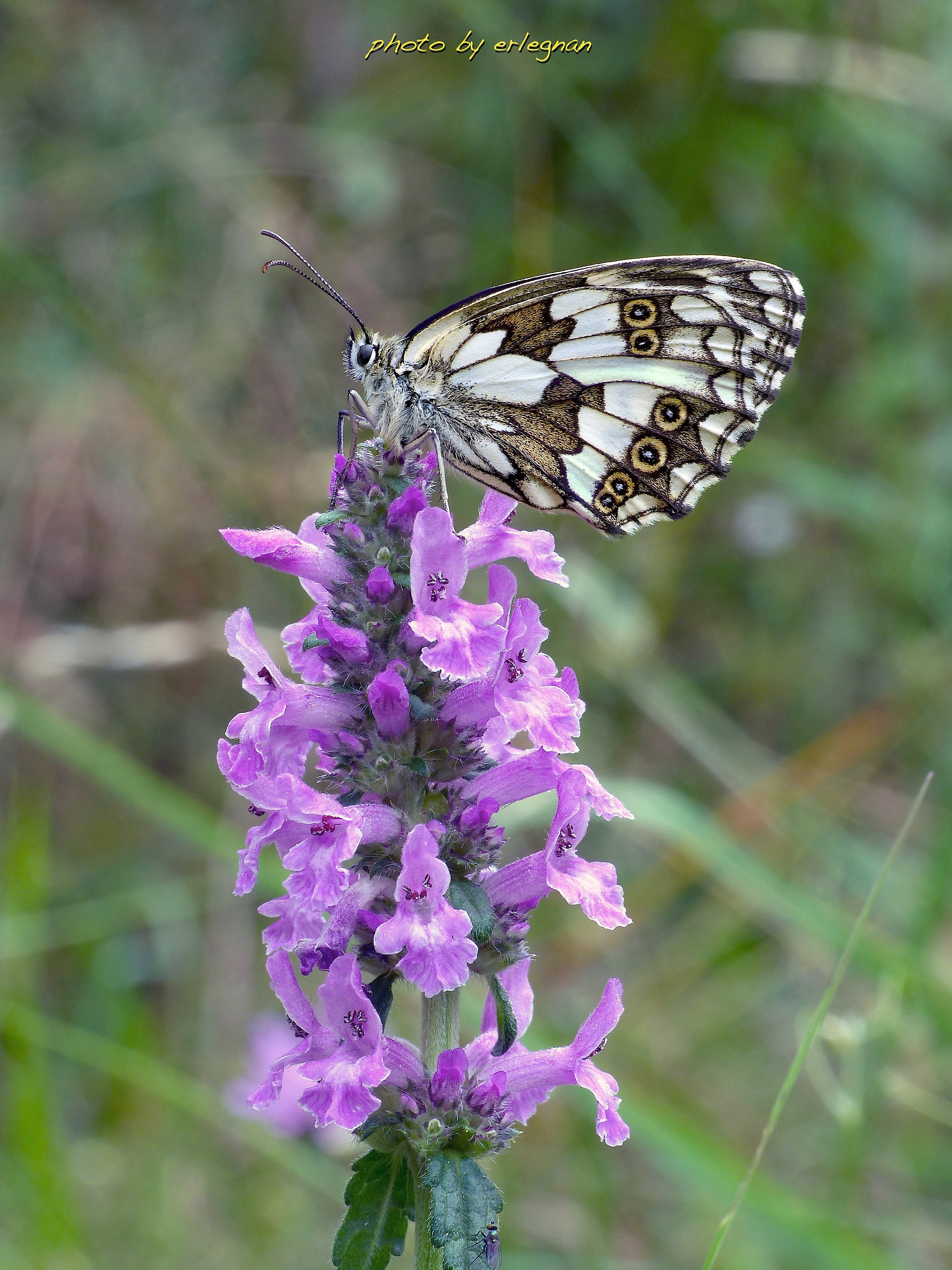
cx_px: 476
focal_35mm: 135
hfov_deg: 11.0
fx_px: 4950
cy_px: 635
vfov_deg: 14.6
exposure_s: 1/5
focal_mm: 24.3
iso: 100
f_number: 6.3
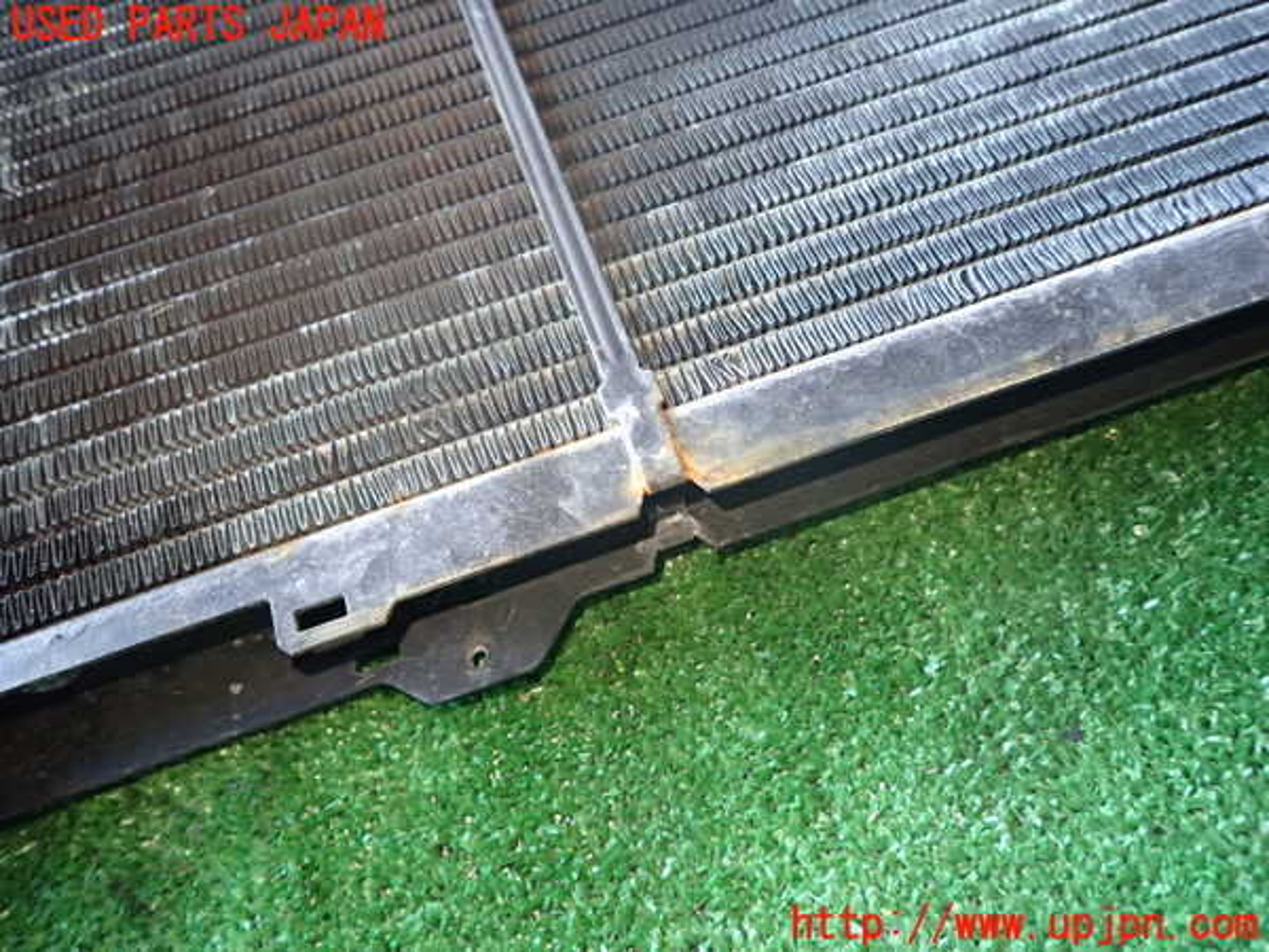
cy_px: 476
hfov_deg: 69.4
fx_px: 916
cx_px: 634
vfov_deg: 54.9
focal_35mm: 25
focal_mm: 4.5
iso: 250
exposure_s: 1/30
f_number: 2
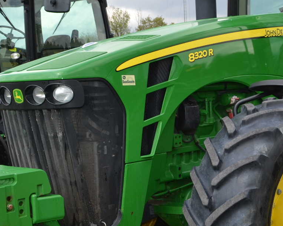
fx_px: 636
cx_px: 249
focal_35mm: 76
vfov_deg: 20.1
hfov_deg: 24.4
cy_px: 80
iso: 100
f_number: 7.1
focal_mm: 20
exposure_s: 1/200
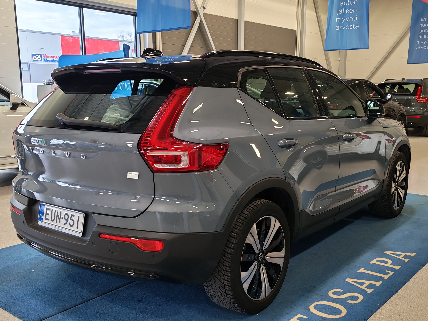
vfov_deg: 36.8
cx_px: 203
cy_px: 178
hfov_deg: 47.8
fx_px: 482
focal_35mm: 39
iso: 125
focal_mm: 6.12
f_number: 1.9
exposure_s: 1/100
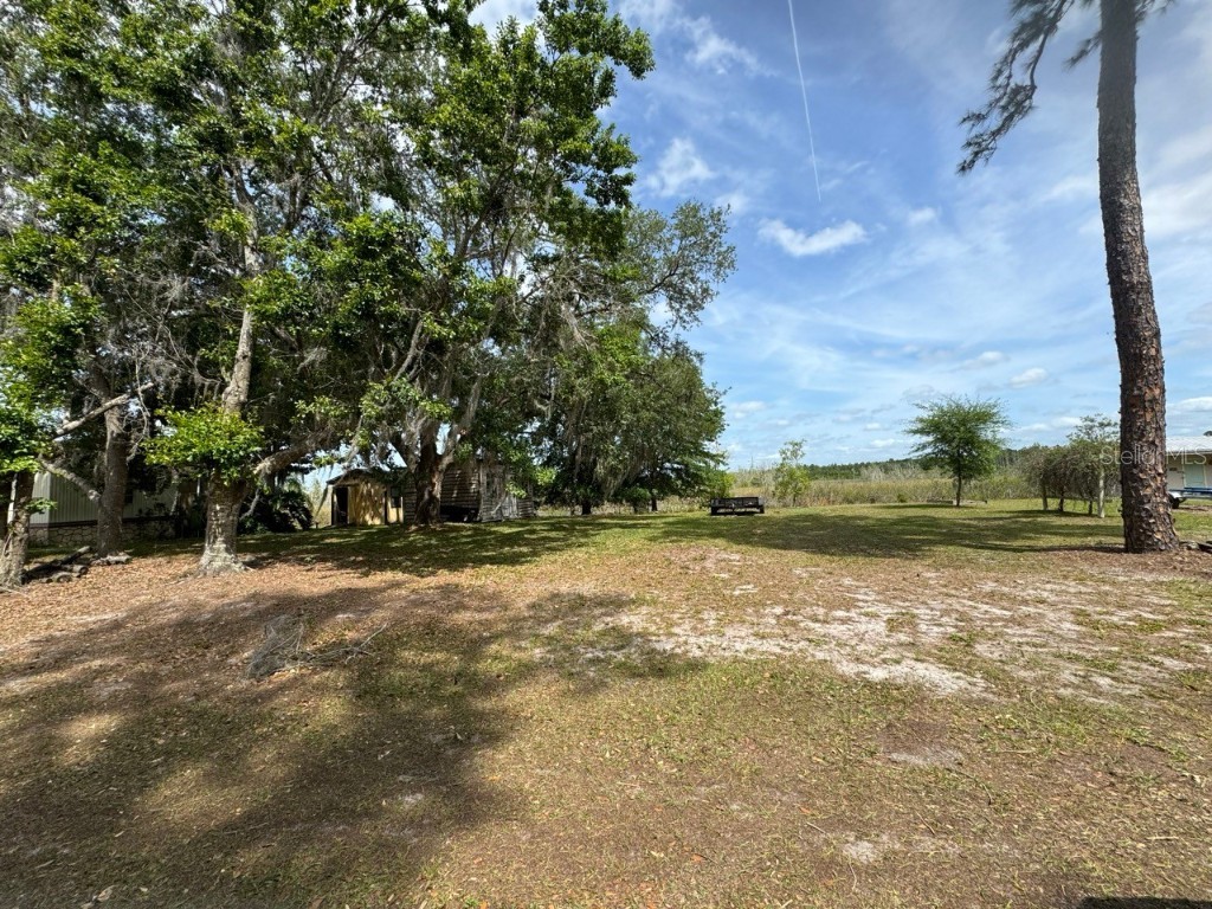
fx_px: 490
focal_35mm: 14
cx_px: 606
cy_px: 454
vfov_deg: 85.7
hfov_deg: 102.1
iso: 50
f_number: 2.2
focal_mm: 2.22
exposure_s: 1/1346
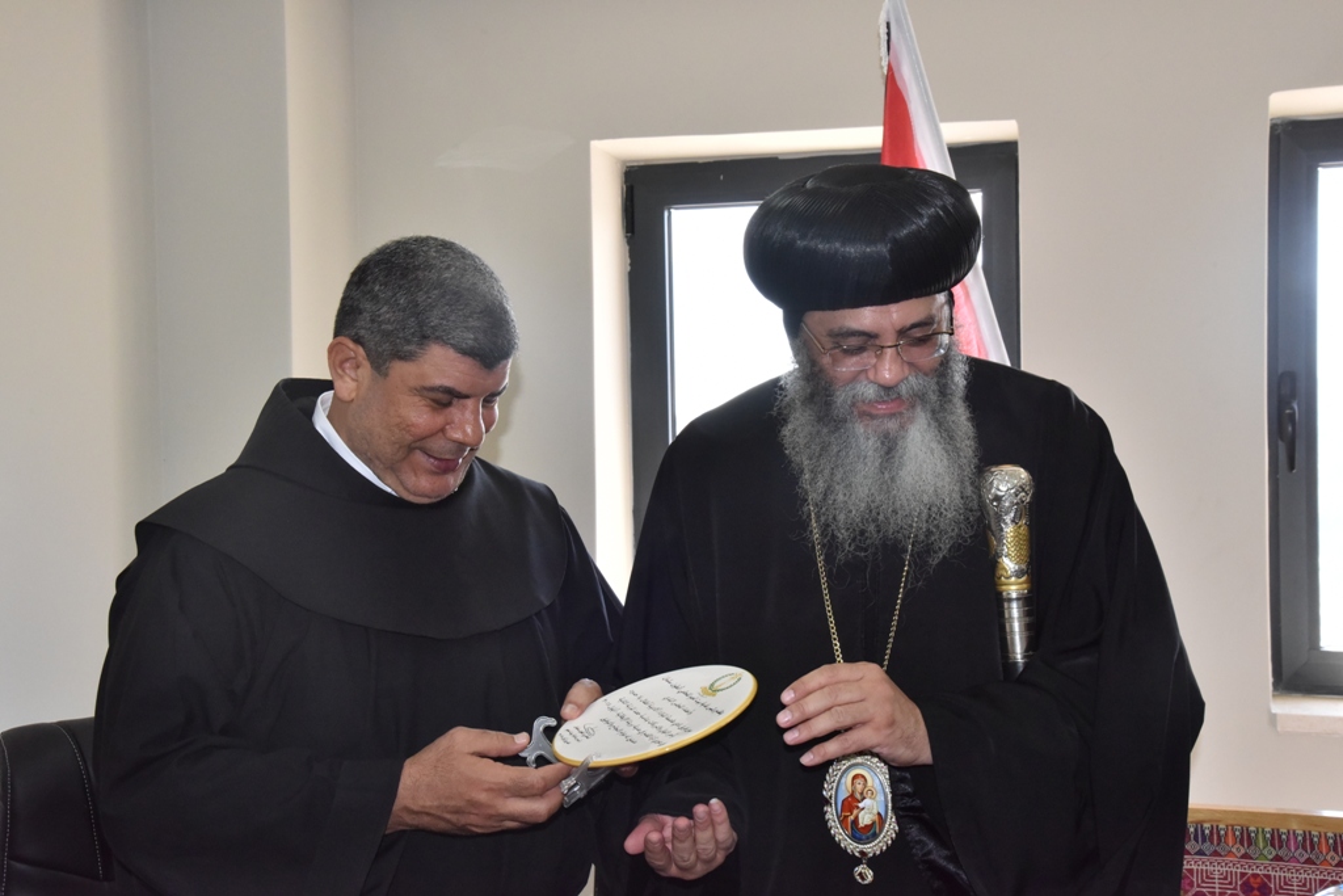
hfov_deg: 39.6
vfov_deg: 27.0
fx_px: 1865
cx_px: 672
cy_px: 448
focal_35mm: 50
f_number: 13
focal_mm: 50
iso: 3200
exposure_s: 1/250
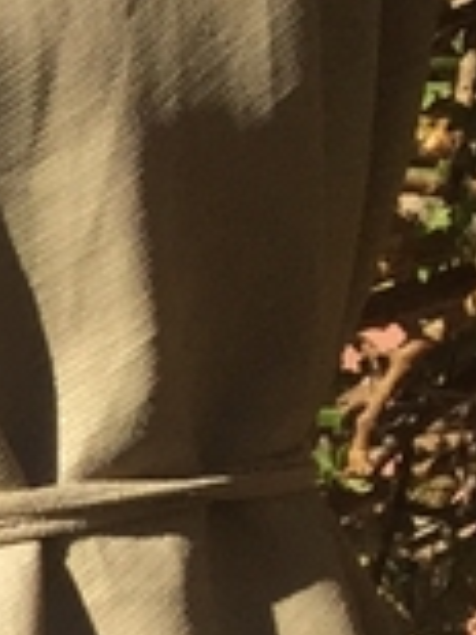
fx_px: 4388
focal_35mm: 239
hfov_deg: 5.1
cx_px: -1801
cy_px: 1151
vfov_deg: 8.0
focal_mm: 4.15
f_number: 2.2
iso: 32
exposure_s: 1/2475
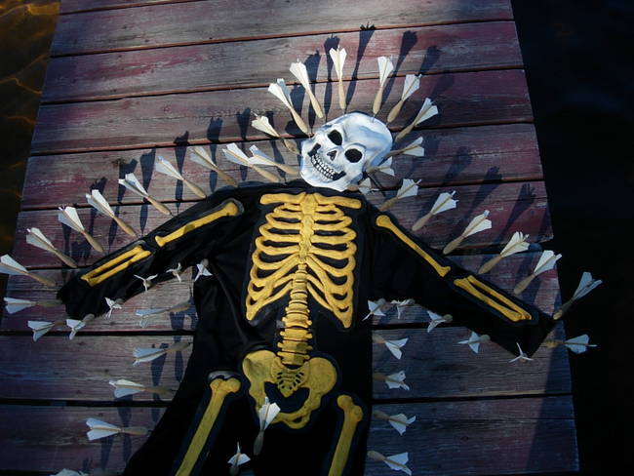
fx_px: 696
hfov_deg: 49.0
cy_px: 238
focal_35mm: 38
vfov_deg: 37.7
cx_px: 317
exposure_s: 1/724
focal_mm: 7.8
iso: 64
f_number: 2.8
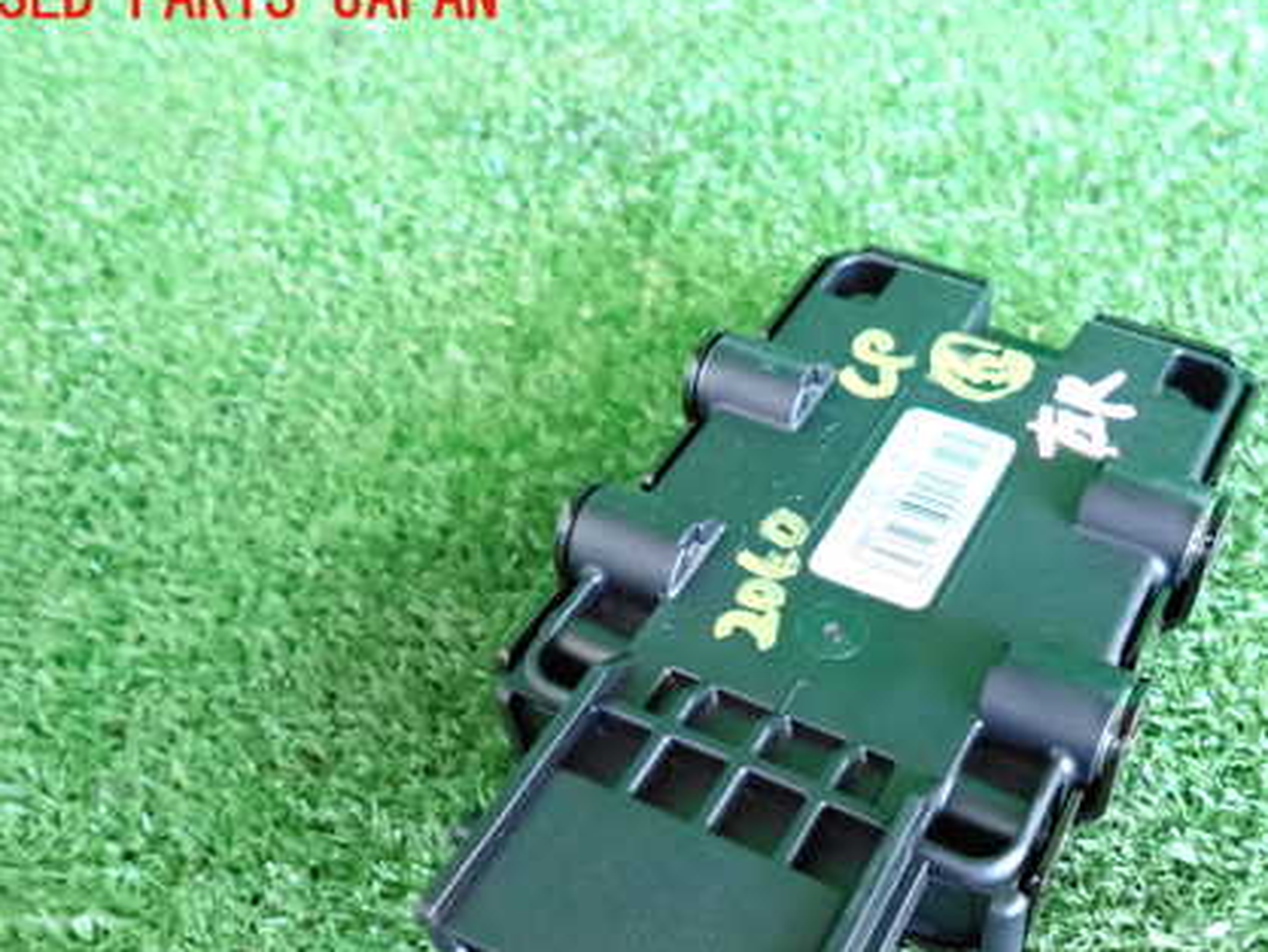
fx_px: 1319
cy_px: 645
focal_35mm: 36
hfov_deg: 50.3
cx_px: 857
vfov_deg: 39.2
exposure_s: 1/100
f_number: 2
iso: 2500
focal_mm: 4.5
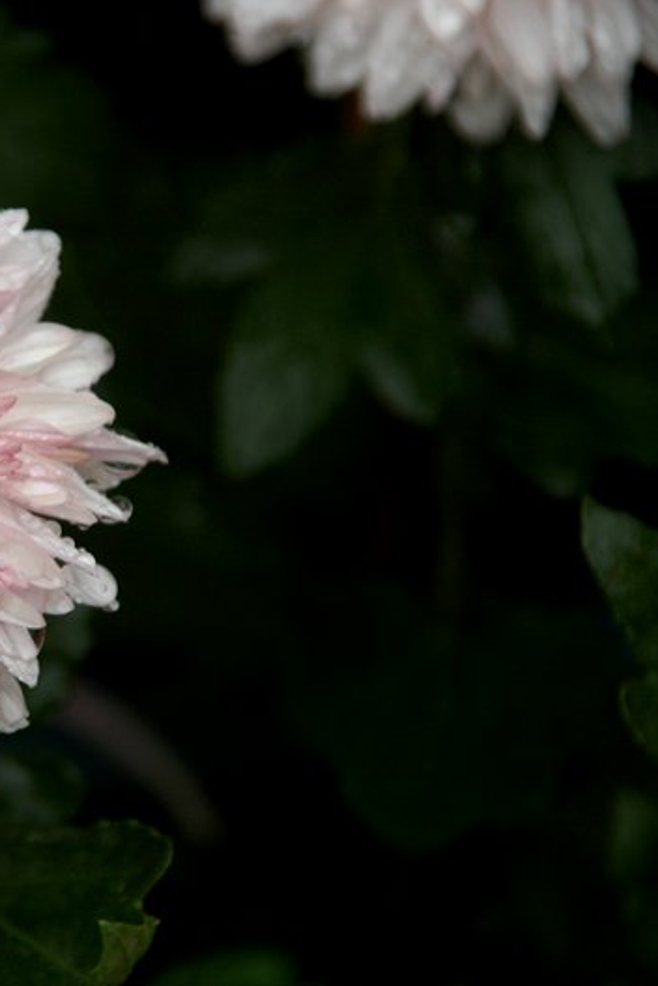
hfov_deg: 4.8
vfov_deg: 7.3
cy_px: 495
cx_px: -56
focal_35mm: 284
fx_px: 7779
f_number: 5.6
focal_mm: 125
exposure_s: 1/125
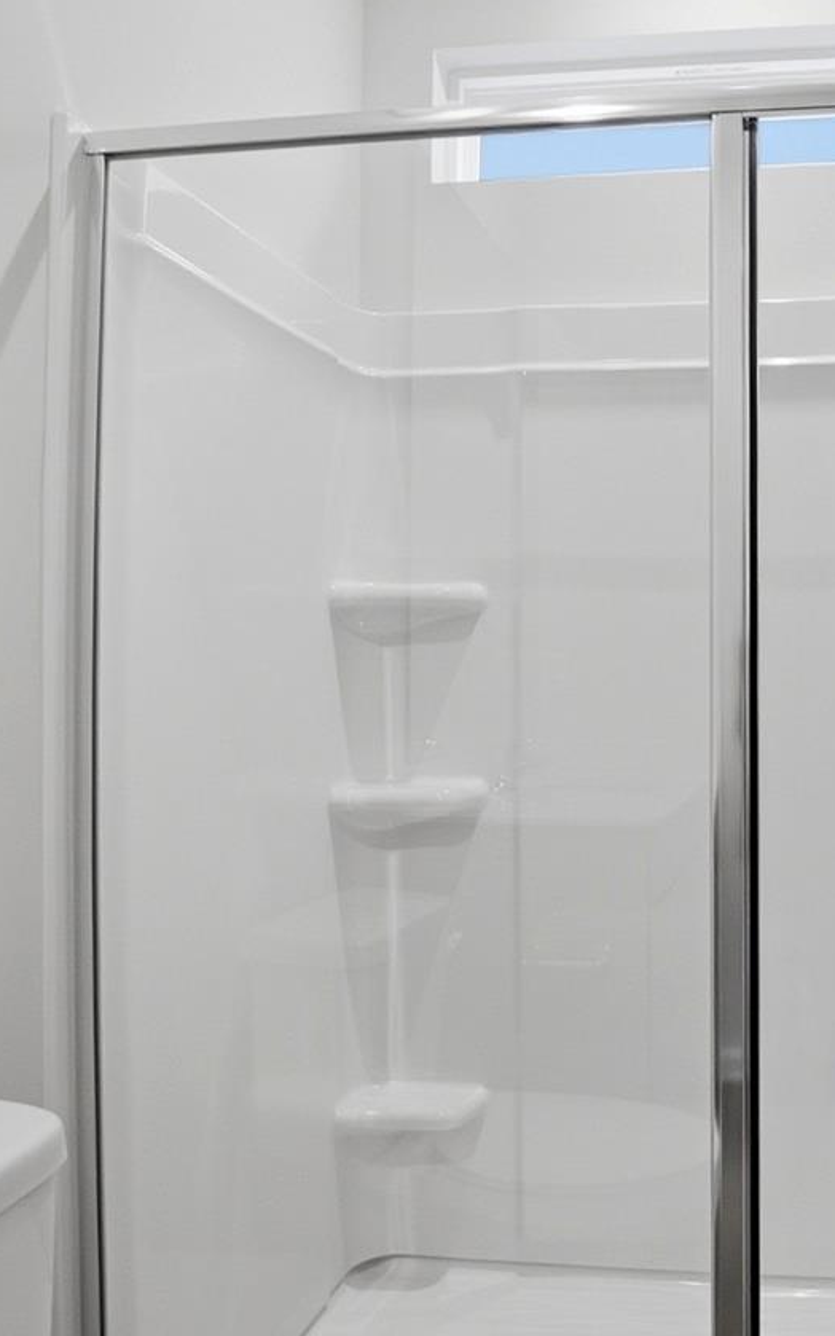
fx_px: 1019
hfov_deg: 41.1
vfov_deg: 66.4
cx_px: 752
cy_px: 647
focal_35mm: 28
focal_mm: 10
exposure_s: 1/400
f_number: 4
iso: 100
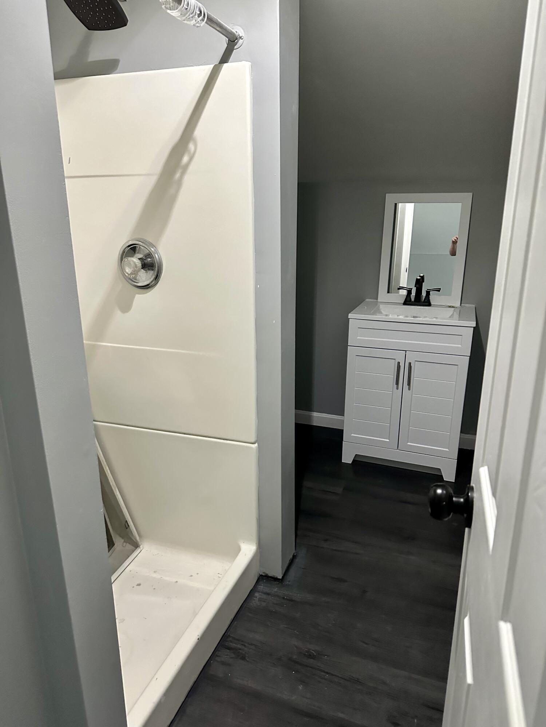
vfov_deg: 71.6
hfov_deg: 56.8
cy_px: 364
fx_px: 505
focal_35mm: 24
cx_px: 273
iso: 640
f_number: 1.78
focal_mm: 6.86
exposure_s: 1/60
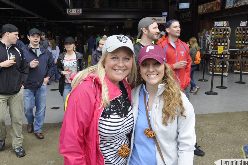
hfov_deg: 51.9
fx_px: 255
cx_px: 122
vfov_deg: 35.8
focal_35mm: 37
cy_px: 81
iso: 400
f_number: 8
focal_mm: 22
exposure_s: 1/60
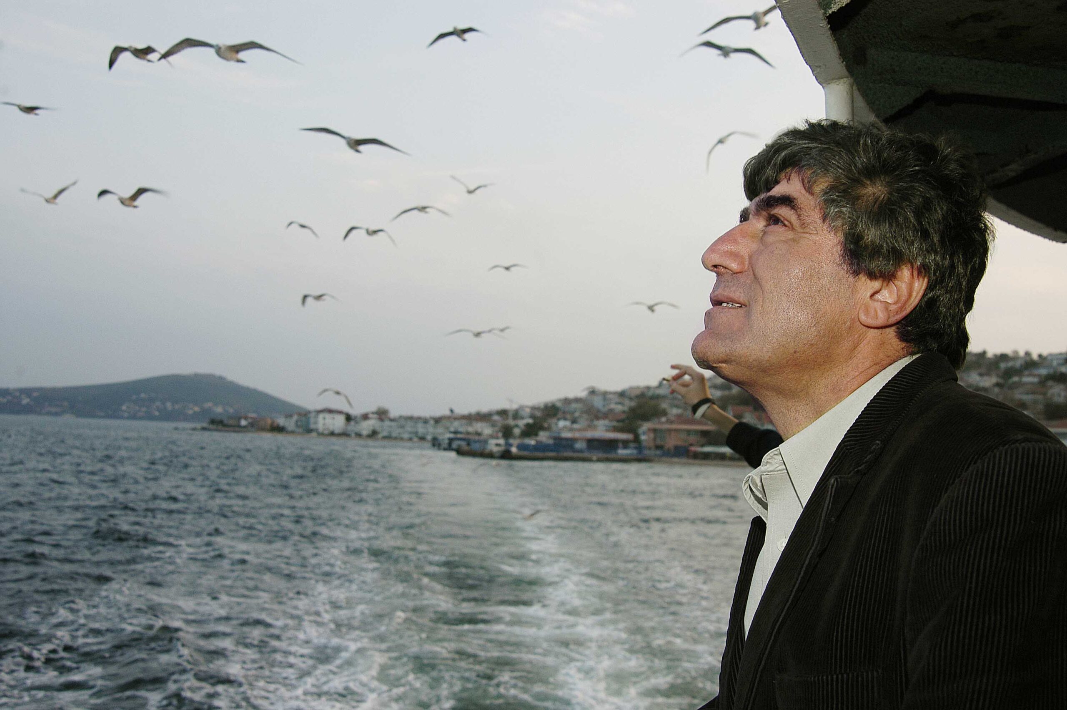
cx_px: 534
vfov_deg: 36.8
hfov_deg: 53.2
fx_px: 1066
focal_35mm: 36
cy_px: 355
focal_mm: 24
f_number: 5
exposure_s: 1/60
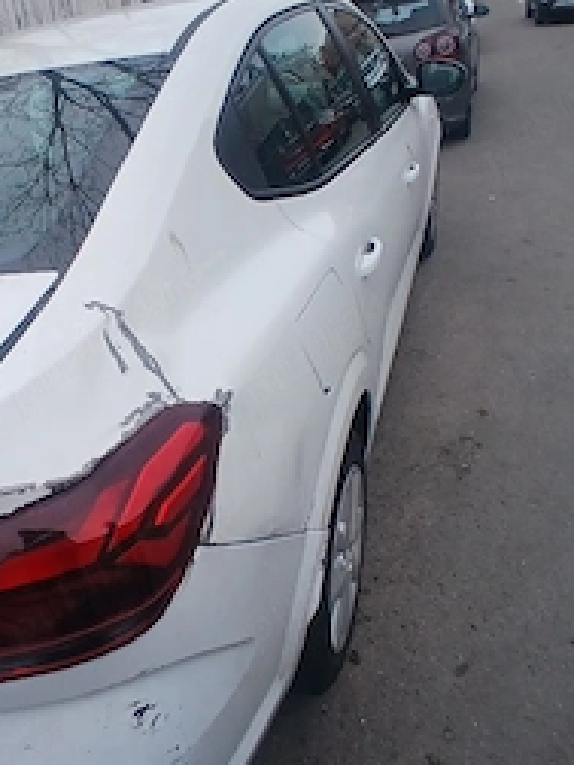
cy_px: 370
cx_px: 167
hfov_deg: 49.9
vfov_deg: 65.3
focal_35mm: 27
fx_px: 597
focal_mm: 1.4
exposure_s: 1/588
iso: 50
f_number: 2.2
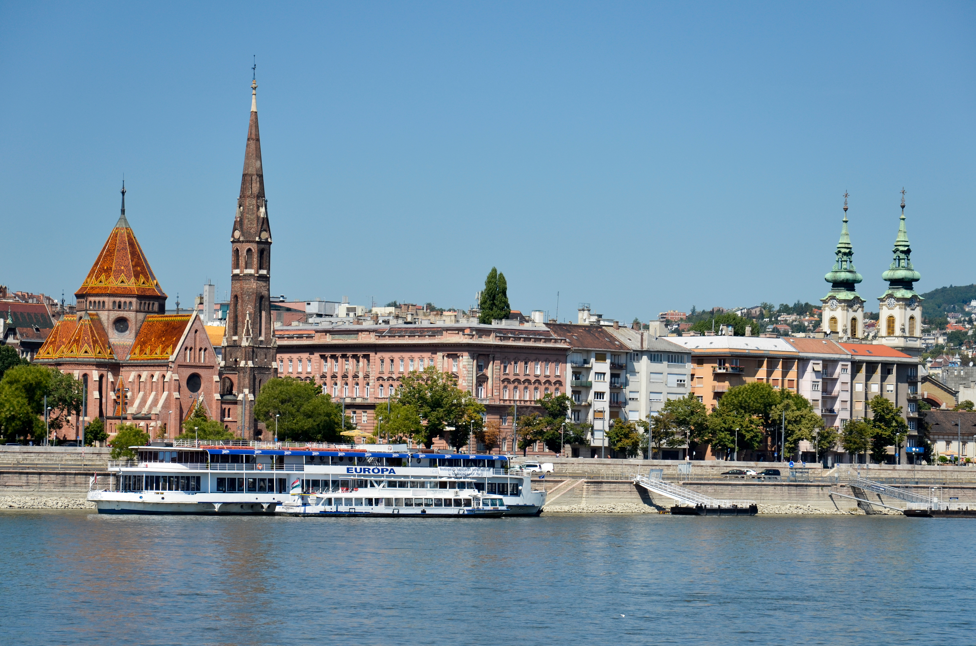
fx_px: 3652
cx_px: 488
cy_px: 323
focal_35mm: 135
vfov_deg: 10.1
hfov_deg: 15.2
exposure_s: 1/400
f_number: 8
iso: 320
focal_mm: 90
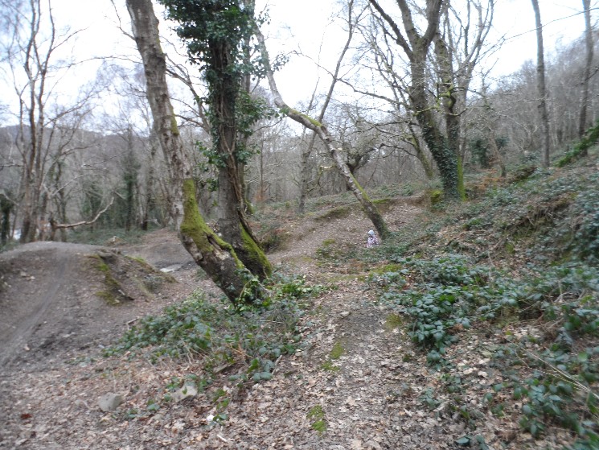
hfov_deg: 67.3
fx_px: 450
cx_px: 300
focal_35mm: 26
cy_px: 225
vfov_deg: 53.1
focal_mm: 4.9
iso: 100
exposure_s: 1/30
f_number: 3.3
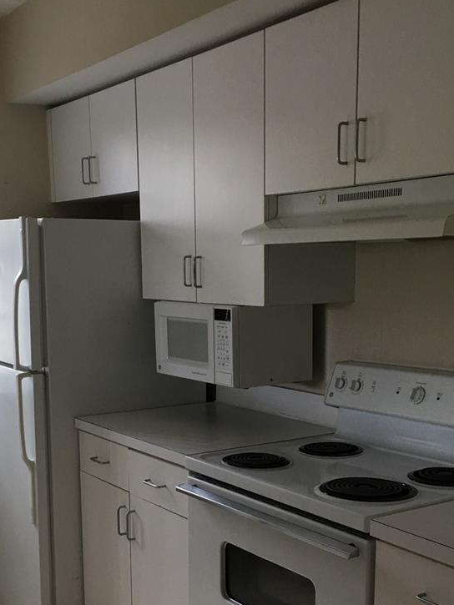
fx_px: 839
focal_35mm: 48
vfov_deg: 38.9
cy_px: 428
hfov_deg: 30.2
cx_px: 201
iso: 32
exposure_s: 1/30
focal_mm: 4.15
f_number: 2.2
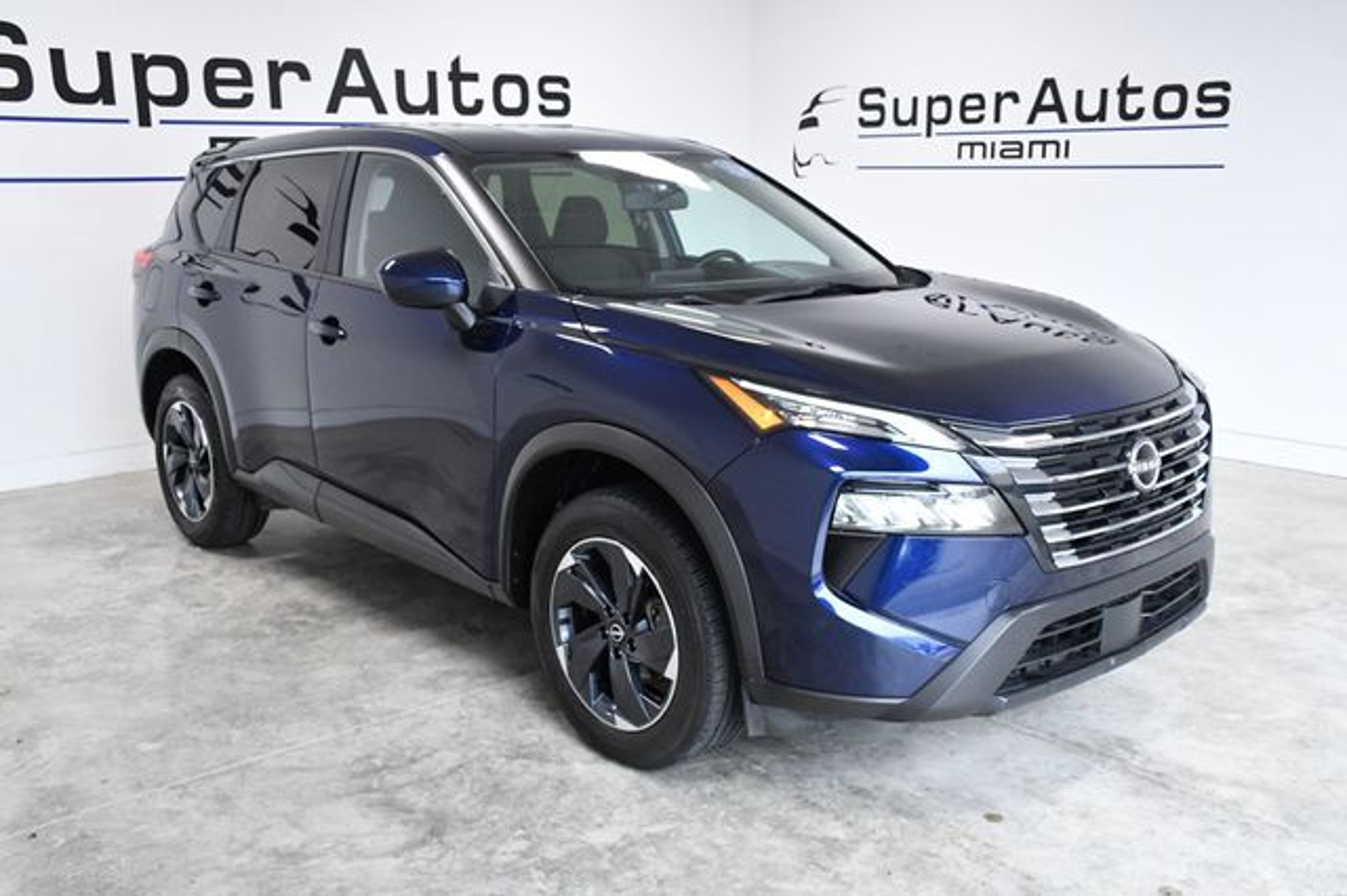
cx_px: 674
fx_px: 1271
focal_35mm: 34
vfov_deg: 38.8
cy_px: 448
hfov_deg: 55.8
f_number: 8
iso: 2500
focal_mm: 23
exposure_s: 1/250
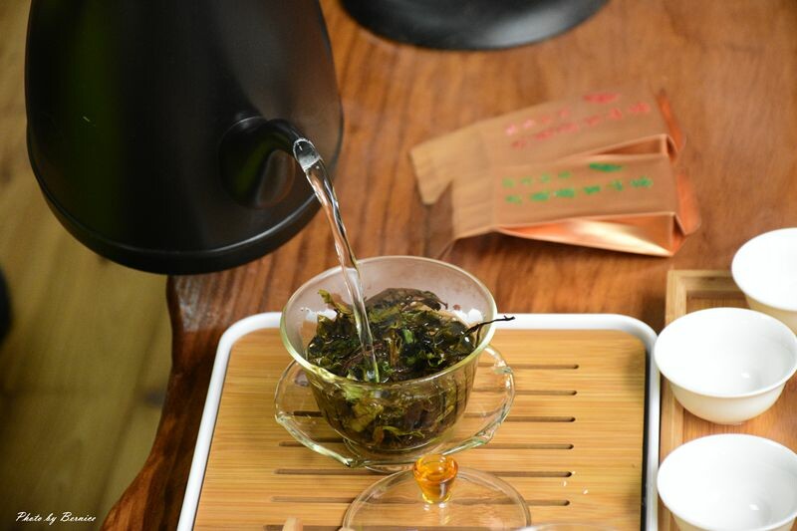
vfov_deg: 9.6
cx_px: 398
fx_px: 3154
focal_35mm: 142
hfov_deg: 14.4
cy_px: 266
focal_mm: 95
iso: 2500
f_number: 5.6
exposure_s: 1/160
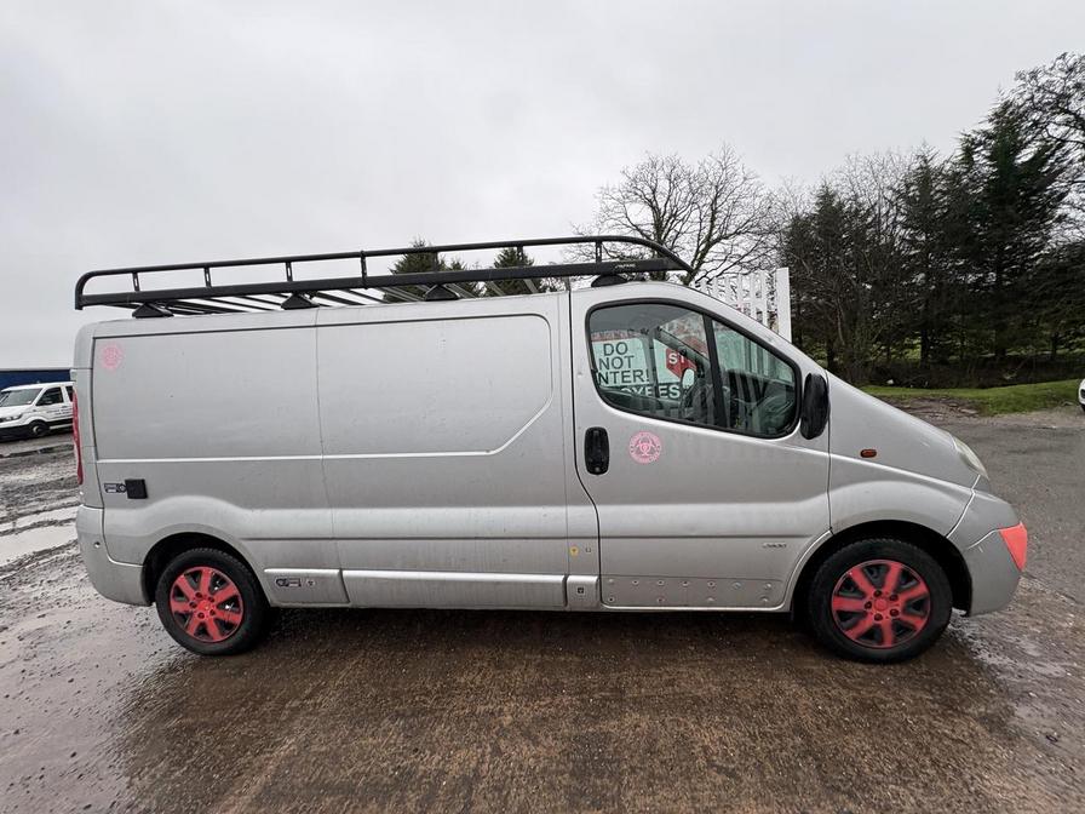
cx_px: 542
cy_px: 407
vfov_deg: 85.7
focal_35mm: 14
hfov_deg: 102.1
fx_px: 439
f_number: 2.2
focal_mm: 2.22
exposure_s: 1/99
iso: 50
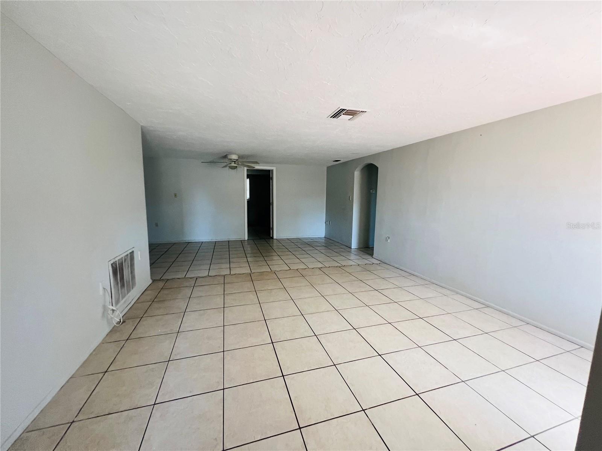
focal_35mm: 13
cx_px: 301
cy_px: 226
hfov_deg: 106.2
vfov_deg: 89.9
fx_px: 226
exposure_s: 1/97
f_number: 1.8
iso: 250
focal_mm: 1.57
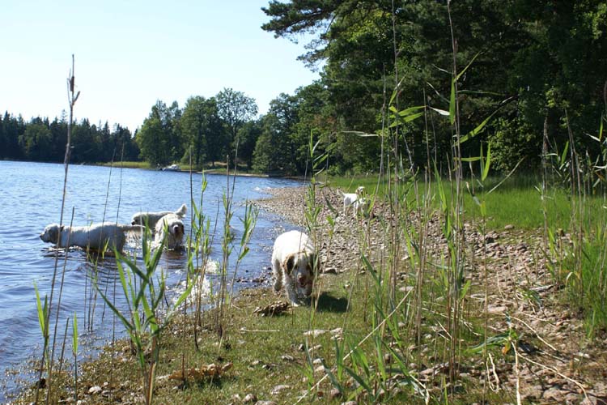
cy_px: 202
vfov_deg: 25.8
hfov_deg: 37.9
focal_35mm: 52
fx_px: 885
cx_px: 304
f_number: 9
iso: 100
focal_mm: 35
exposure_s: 1/160
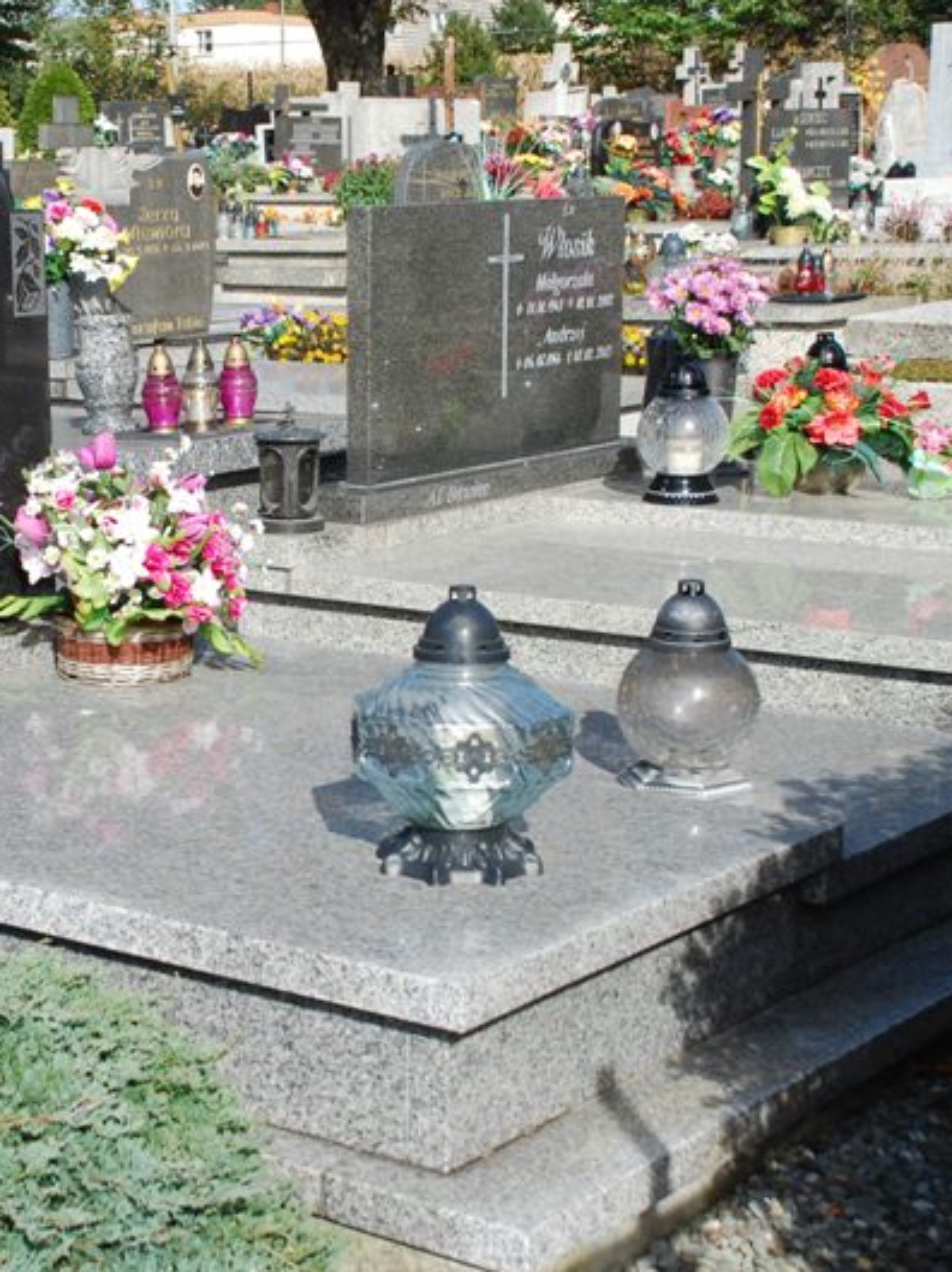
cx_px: 216
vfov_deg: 27.8
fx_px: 2570
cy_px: 631
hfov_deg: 20.8
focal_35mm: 70
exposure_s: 1/800
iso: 500
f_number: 8
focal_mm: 32
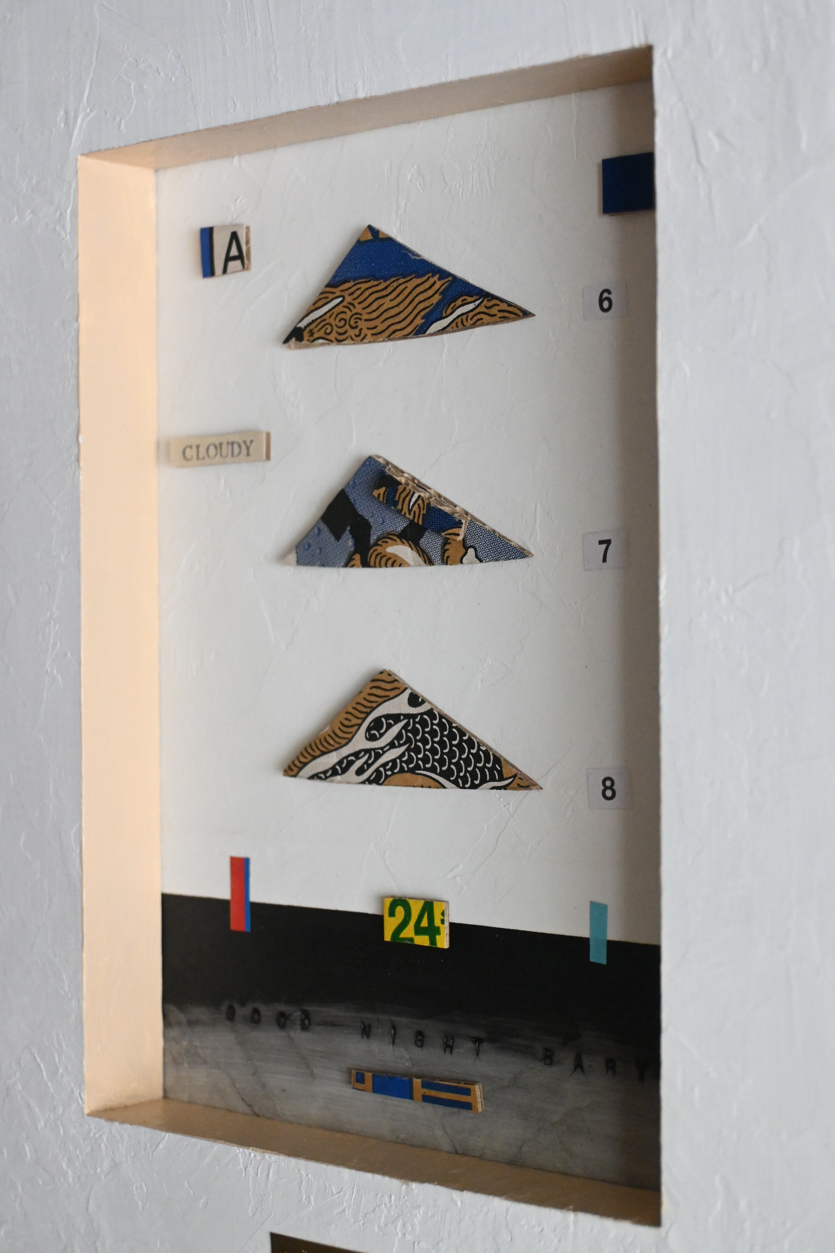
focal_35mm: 64
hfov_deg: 21.1
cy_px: 626
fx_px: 2244
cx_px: 418
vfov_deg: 31.2
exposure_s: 1/100
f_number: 6
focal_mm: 43
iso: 3200
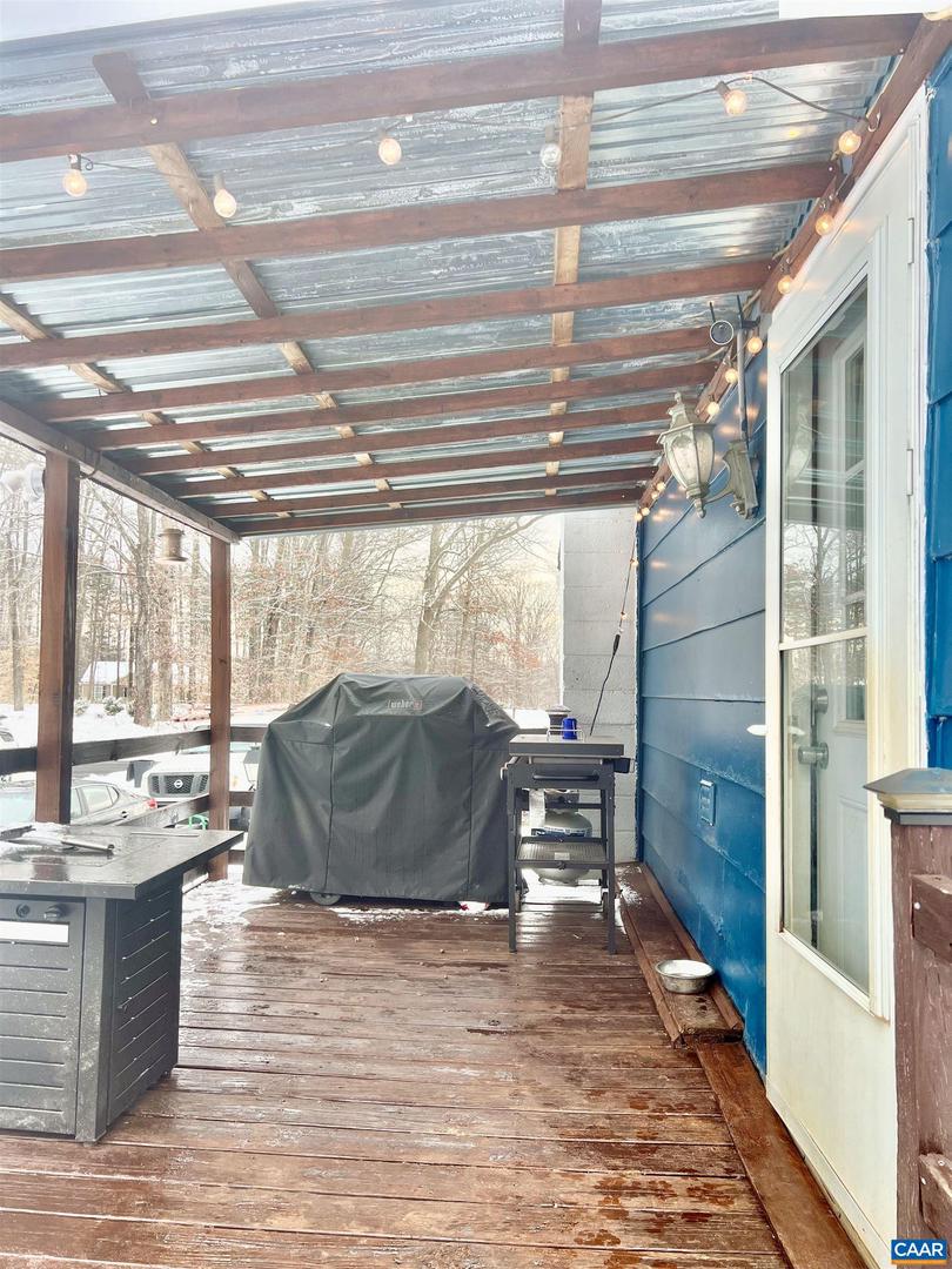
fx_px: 953
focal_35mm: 26
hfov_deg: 53.1
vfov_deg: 67.3
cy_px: 634
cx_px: 476
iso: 40
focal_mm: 5.7
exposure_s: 1/249
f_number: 1.5
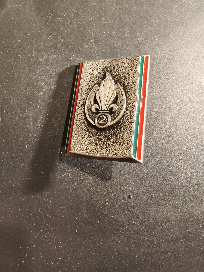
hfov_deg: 58.9
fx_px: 181
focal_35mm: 23
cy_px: 136
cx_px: 102
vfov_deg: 73.9
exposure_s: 1/50
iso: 400
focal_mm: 2.32
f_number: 2
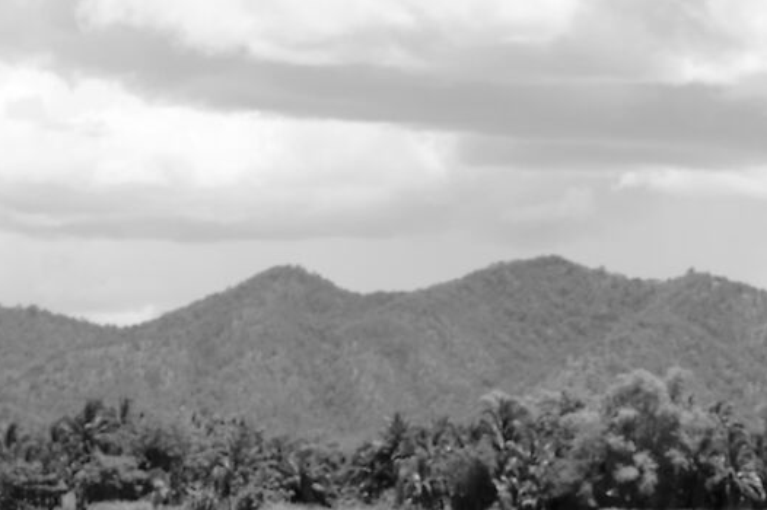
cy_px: 1081
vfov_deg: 5.5
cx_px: 669
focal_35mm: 242
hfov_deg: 8.5
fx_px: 5153
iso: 200
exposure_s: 1/220
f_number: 7.1
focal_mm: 35
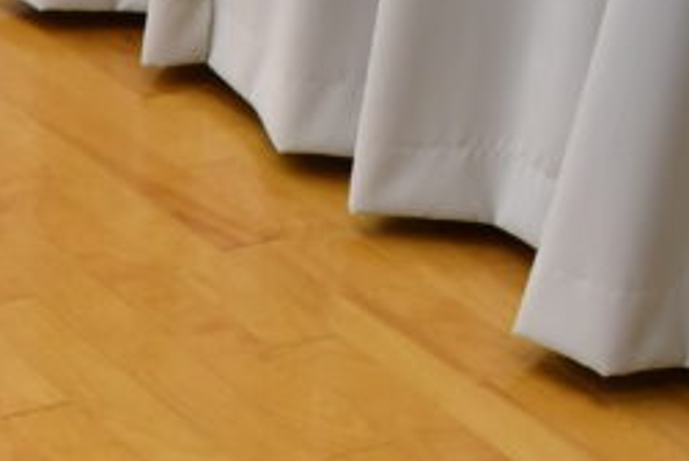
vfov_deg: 12.1
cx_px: -511
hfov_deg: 16.0
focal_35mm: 110
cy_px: 589
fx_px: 2108
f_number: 5.6
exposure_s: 1/125
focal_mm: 18
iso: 400
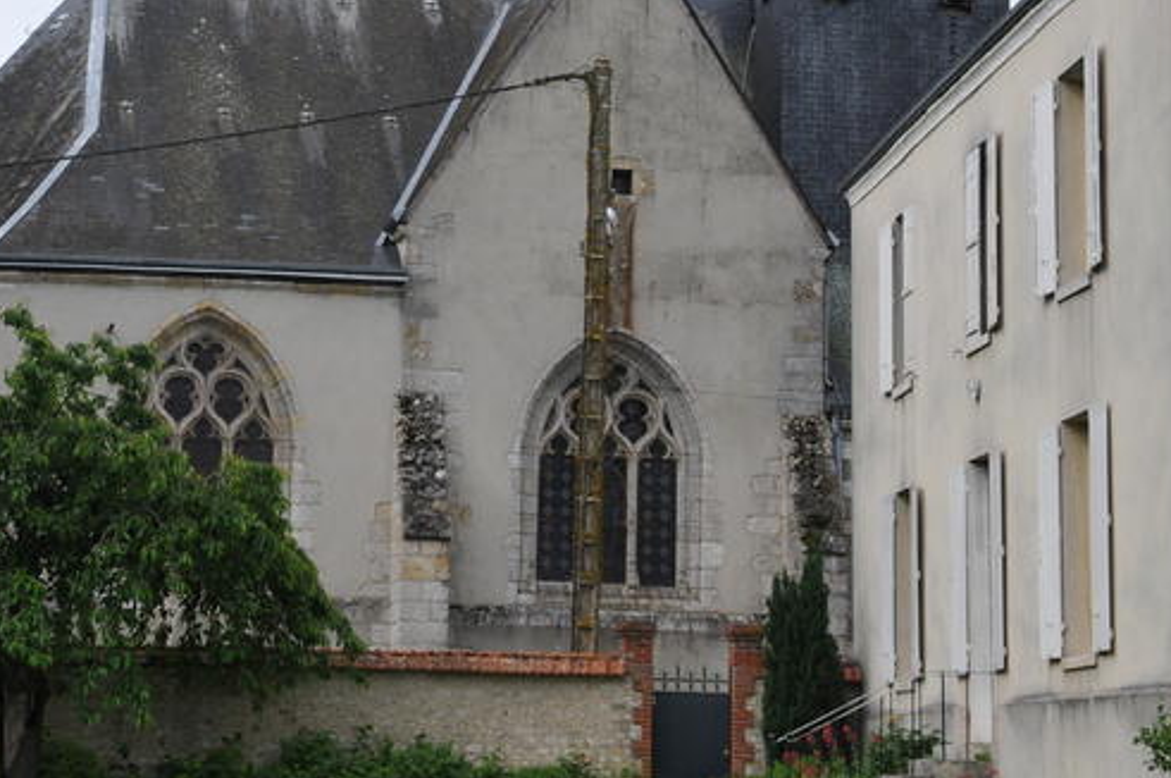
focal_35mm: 107
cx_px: 441
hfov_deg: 19.1
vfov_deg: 12.7
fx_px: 3476
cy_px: 103
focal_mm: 35
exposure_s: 1/400
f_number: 10
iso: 200
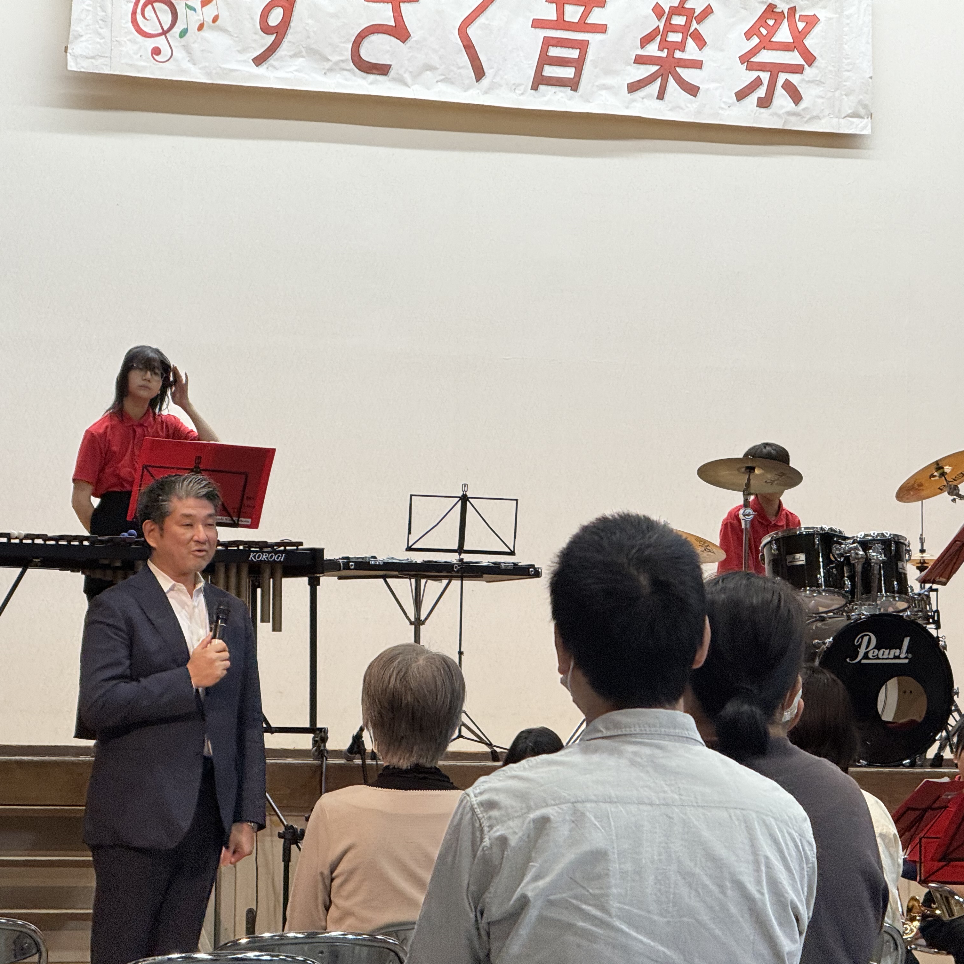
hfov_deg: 12.3
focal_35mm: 142
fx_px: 4474
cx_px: 521
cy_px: 483
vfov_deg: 12.3
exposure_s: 1/99
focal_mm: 15.66
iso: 125
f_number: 2.8
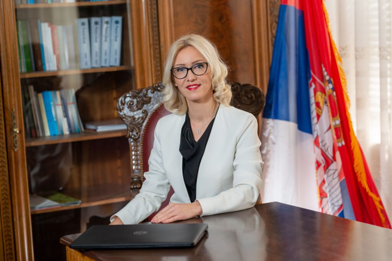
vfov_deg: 16.1
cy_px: 130
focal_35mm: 85
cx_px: 196
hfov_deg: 23.9
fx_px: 926
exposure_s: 1/200
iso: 500
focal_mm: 85
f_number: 2.5
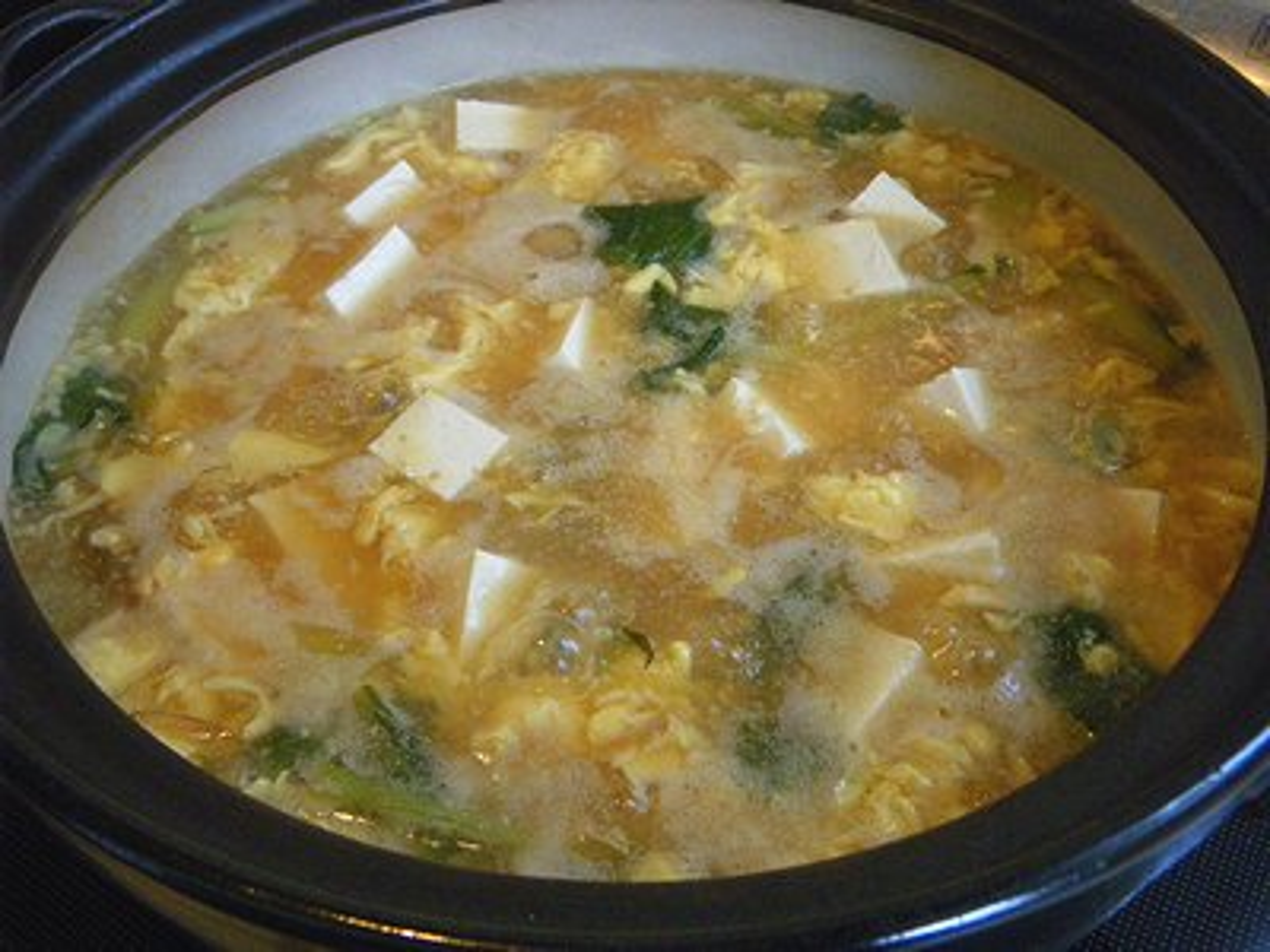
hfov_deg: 54.0
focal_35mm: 34
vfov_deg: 41.8
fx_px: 1247
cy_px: 476
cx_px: 635
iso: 800
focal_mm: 6.1
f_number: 3.8
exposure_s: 1/50
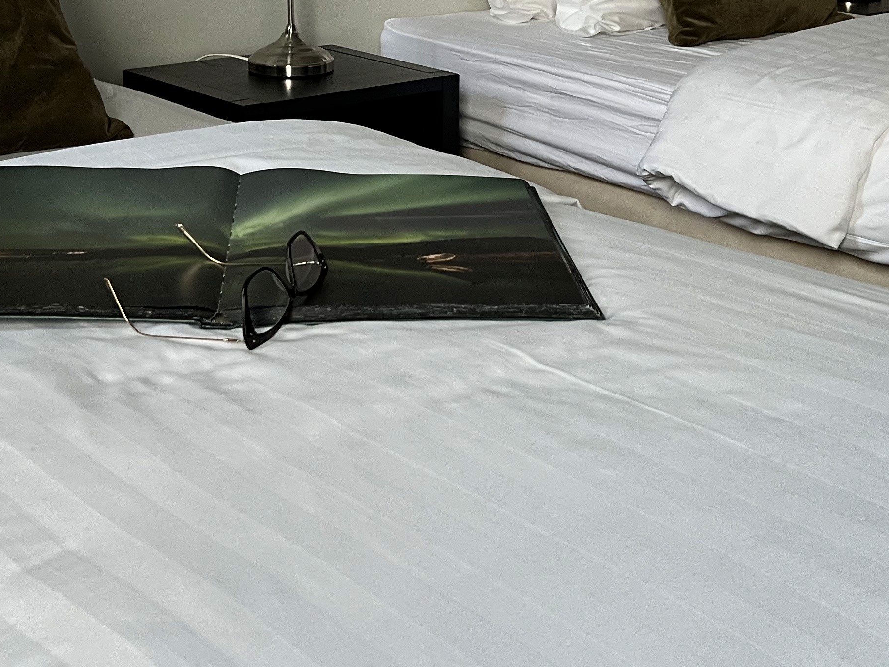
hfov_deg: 33.2
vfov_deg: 24.4
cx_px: 405
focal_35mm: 58
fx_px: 1490
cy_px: 49
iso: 125
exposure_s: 1/65
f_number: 1.5
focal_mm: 5.7
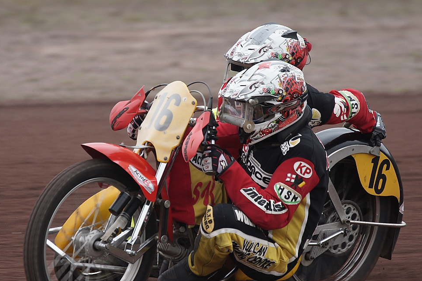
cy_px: 160
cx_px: 189
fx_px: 8709
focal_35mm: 743
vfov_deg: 1.9
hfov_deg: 2.8
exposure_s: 1/500
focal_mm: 400
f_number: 5.6
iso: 320
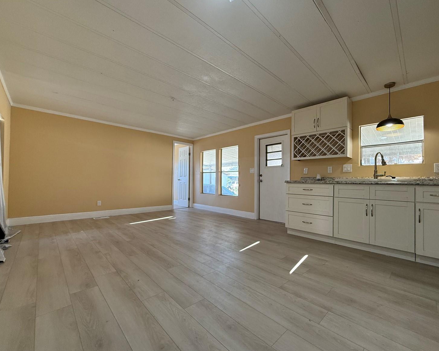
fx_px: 195
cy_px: 179
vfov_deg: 84.0
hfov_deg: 96.7
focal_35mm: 15
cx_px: 232
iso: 200
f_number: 2.2
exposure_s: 1/120
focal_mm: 2.22
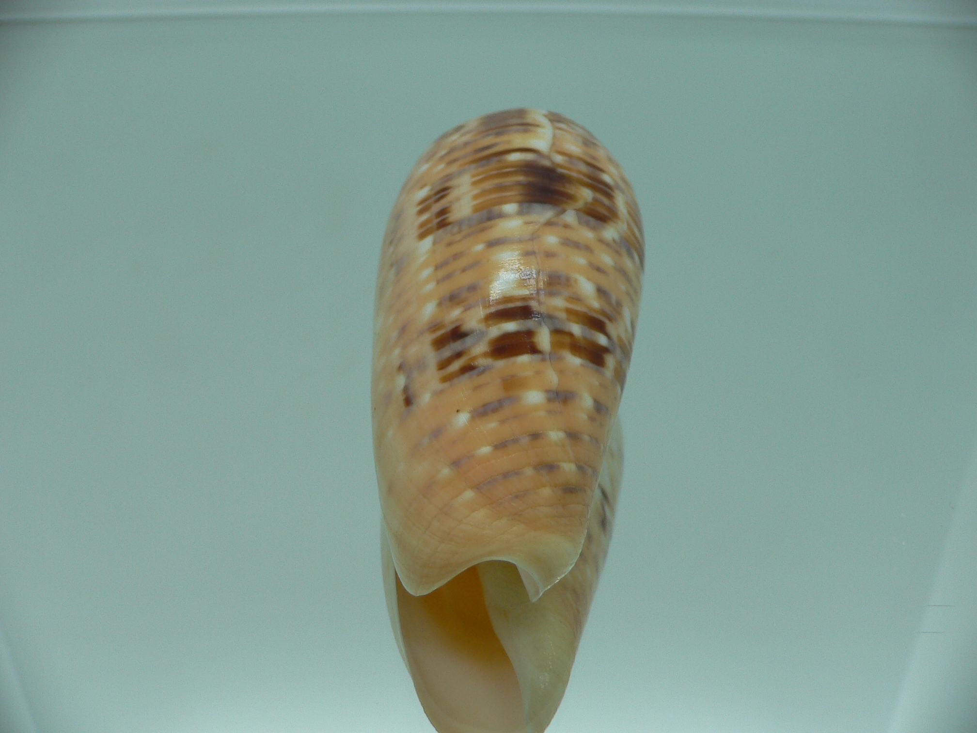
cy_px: 366
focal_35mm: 35
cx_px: 488
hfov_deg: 52.6
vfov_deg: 40.7
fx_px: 988
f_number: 2.8
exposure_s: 1/80
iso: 80
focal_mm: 4.6
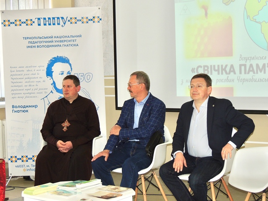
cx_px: 134
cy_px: 100
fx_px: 542
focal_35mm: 70
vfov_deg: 21.0
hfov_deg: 27.8
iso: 250
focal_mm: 12.4
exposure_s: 1/50
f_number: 3.9
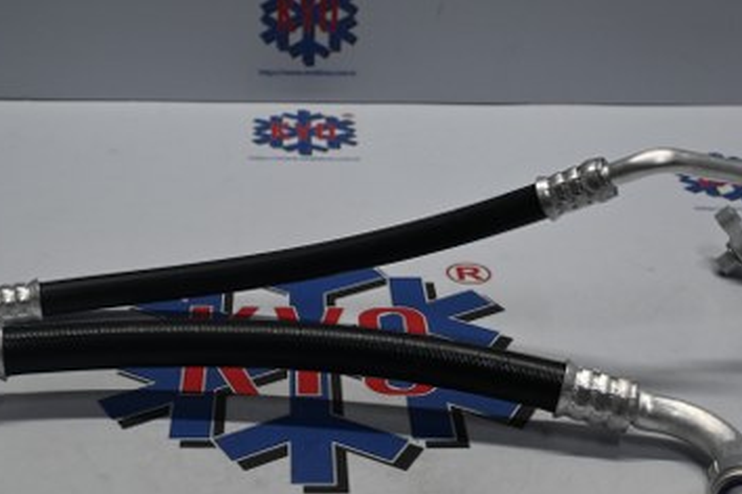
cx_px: 298
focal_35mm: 61
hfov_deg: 32.8
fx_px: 1257
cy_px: 182
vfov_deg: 22.2
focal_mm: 24
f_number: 4.2
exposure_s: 1/160
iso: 400
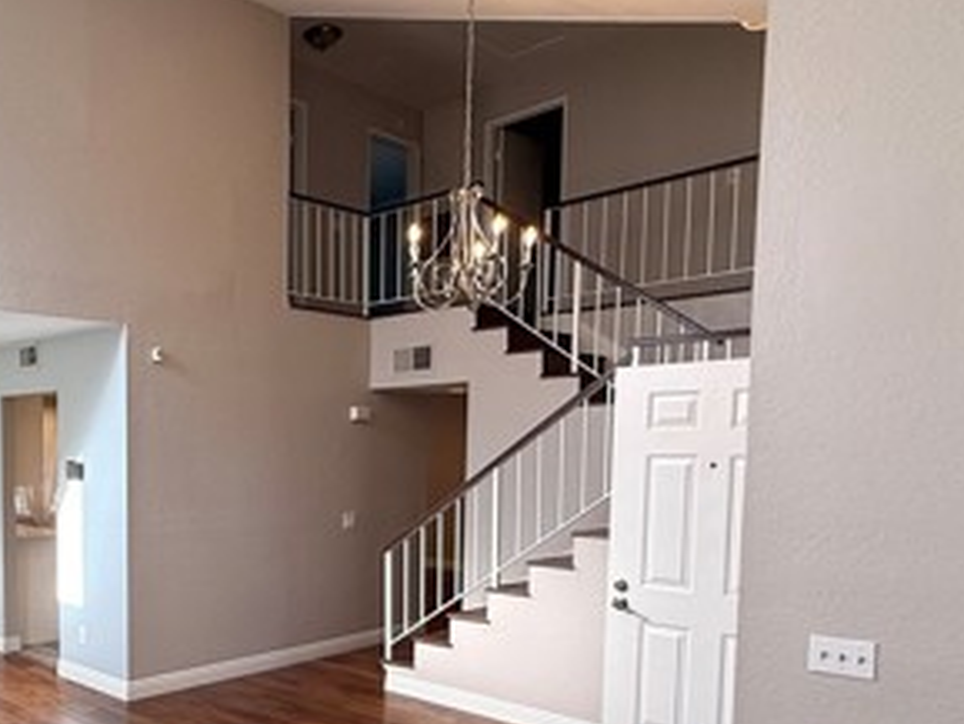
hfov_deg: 53.5
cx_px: 163
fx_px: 864
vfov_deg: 44.5
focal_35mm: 31
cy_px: 510
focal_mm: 2.22
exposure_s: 1/126
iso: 64
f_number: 2.2
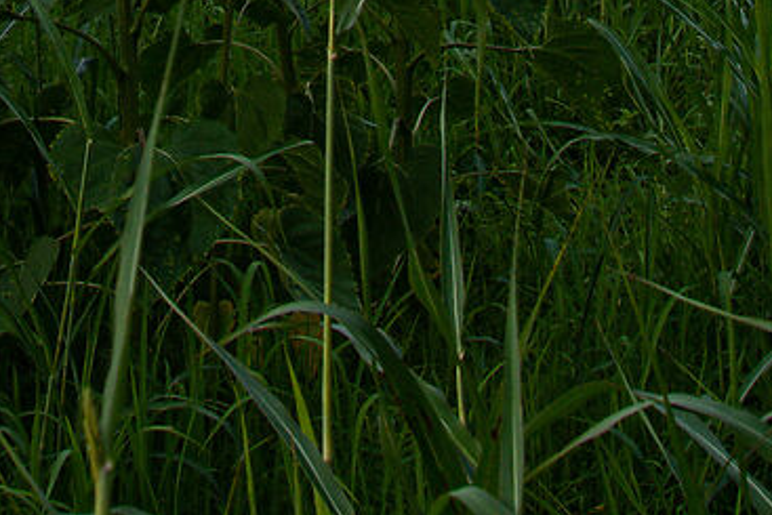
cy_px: -843
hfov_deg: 13.0
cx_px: 65
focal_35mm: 157
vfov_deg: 7.9
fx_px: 3368
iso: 100
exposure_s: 1/2.5
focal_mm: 24
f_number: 8
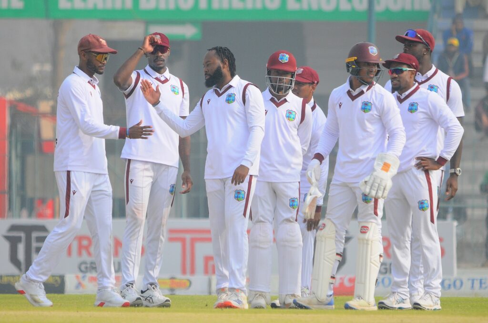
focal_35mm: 675
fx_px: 9134
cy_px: 162
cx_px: 244
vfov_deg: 2.0
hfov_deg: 3.1
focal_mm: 450
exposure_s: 1/1250
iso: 500
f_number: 6.3
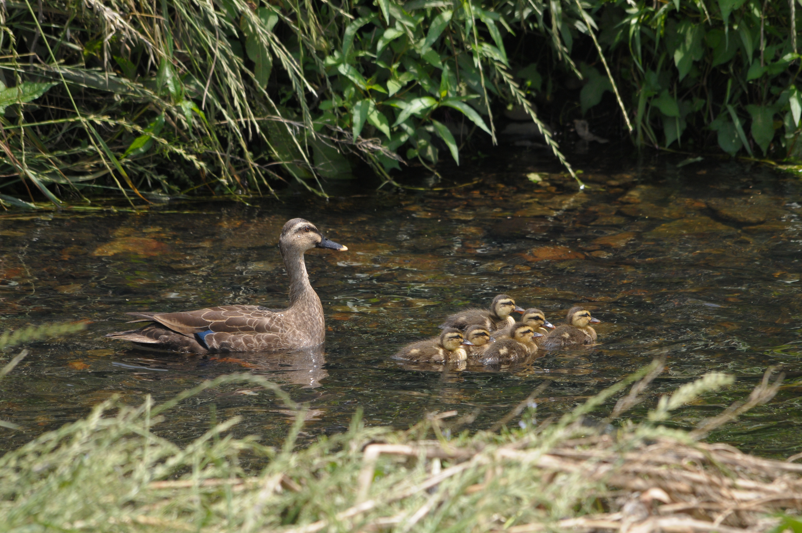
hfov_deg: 2.8
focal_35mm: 750
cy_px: 266
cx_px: 401
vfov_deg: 1.8
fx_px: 16688
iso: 500
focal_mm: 500
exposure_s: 1/400
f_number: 10
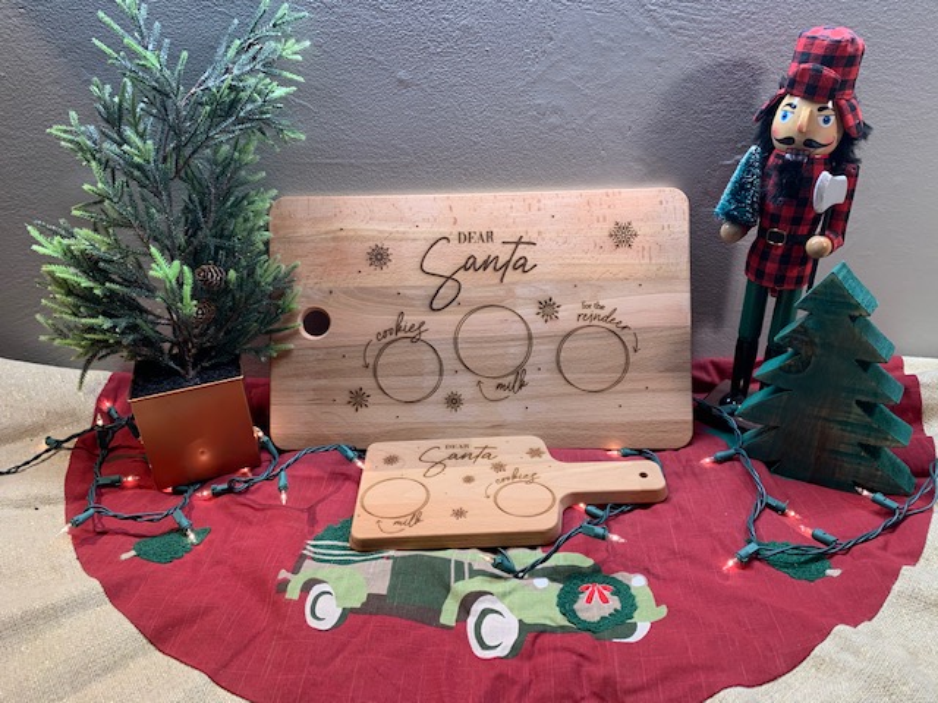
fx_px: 705
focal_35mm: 26
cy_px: 352
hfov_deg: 67.3
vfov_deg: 53.1
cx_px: 469
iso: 50
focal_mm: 4.25
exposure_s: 1/60
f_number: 1.8
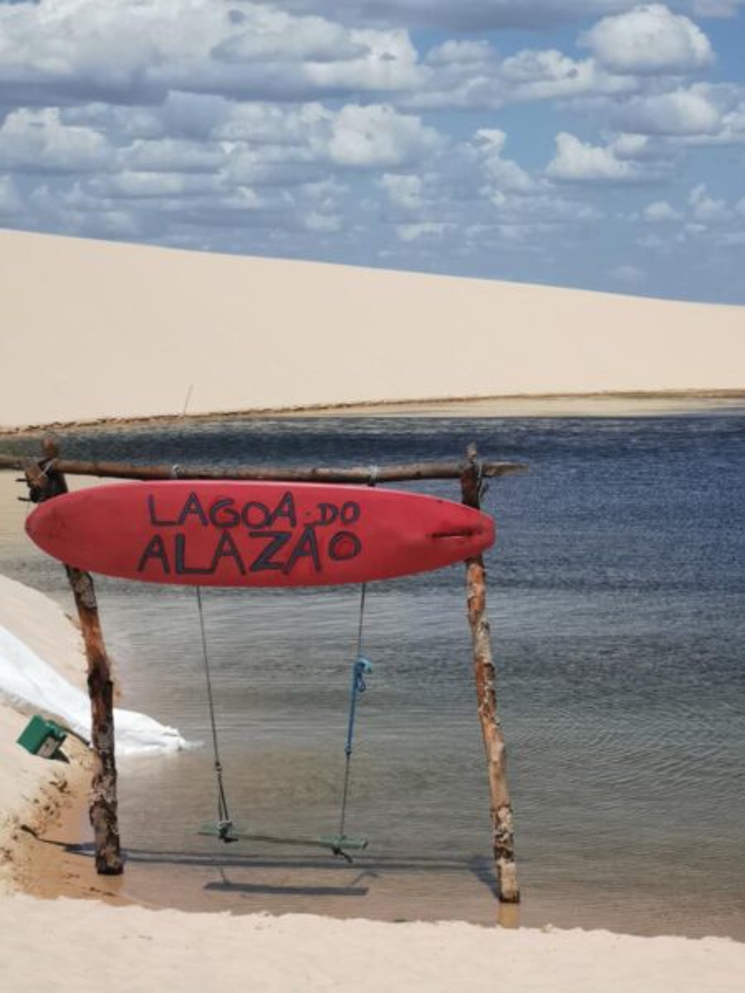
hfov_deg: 16.4
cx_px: 372
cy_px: 496
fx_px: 2583
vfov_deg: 21.8
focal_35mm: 90
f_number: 2.4
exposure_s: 1/3067
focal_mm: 7.48
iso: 50
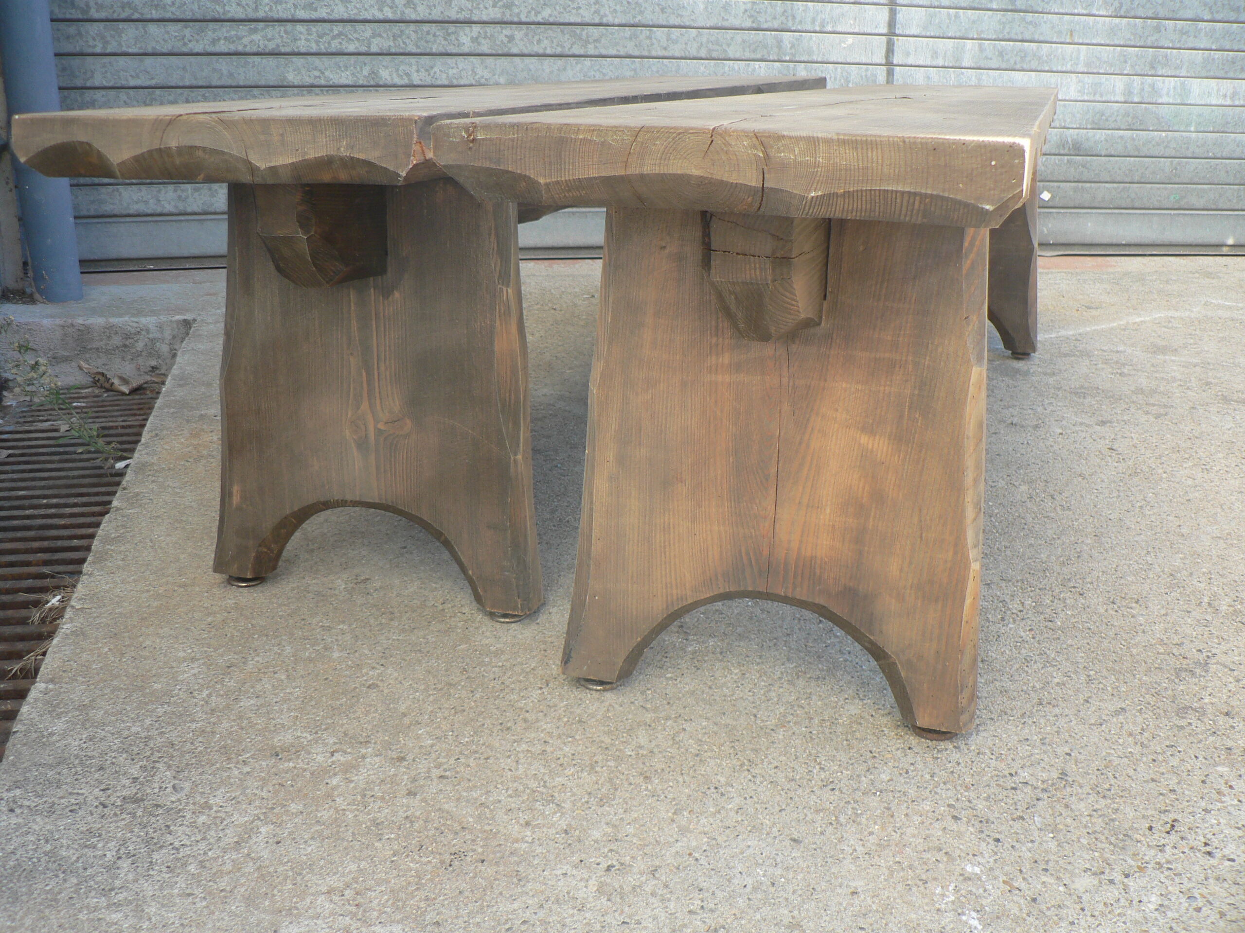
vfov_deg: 39.7
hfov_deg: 51.4
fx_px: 1295
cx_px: 622
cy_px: 466
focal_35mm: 36
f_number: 2.8
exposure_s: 1/100
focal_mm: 6
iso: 80
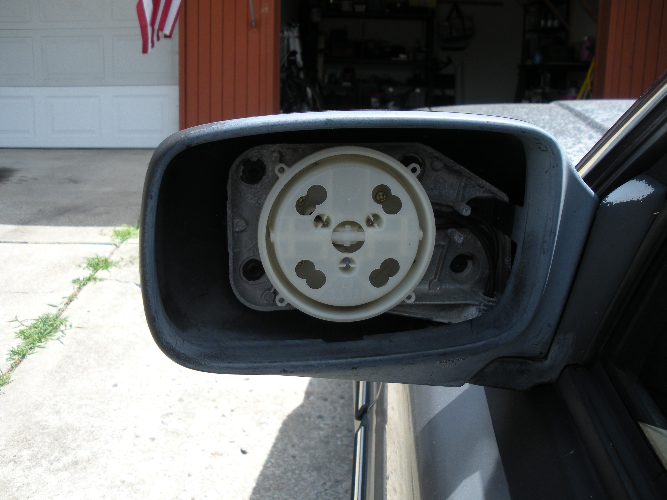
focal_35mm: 36
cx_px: 334
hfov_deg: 51.4
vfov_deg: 39.7
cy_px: 250
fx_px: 694
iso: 64
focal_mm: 6.3
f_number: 3.5
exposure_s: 1/290
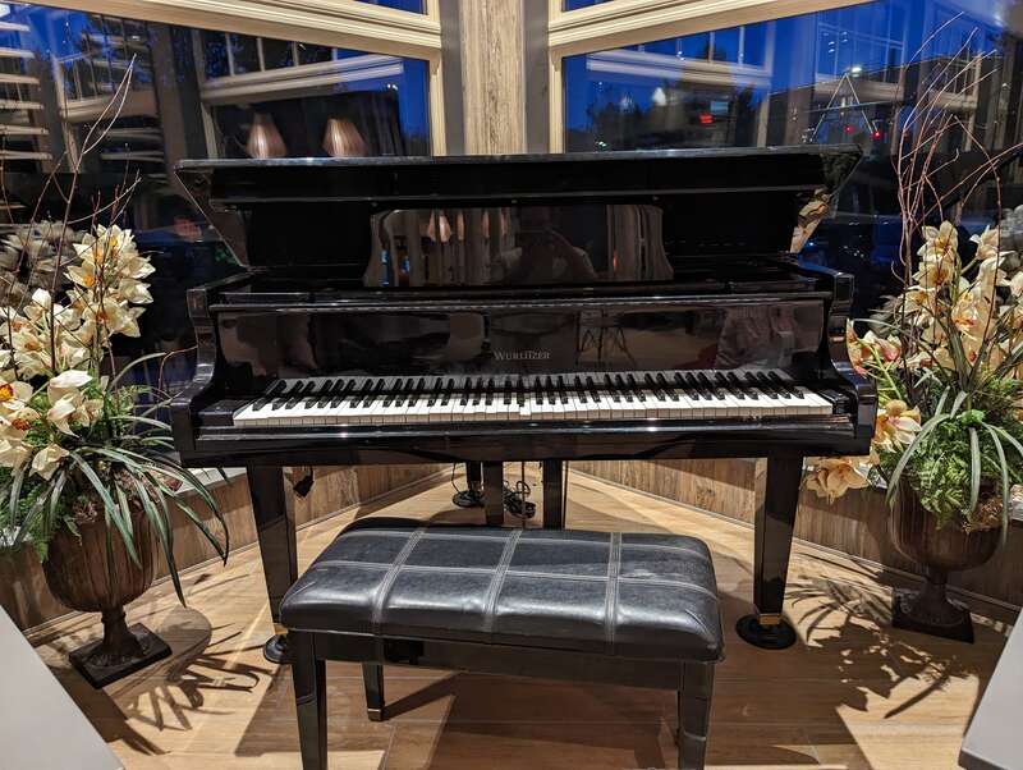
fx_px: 710
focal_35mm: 24
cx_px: 512
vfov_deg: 56.9
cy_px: 385
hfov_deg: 71.5
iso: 599
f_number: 1.85
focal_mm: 6.81
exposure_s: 1/120
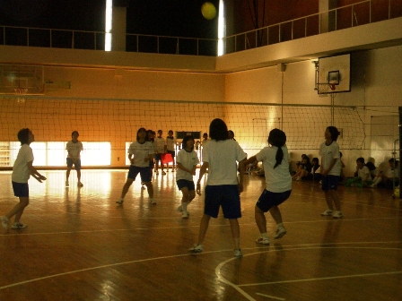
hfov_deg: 31.2
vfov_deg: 23.7
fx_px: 720
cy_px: 150
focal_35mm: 62
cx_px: 201
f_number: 3.5
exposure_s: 1/60
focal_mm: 10.2
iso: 100
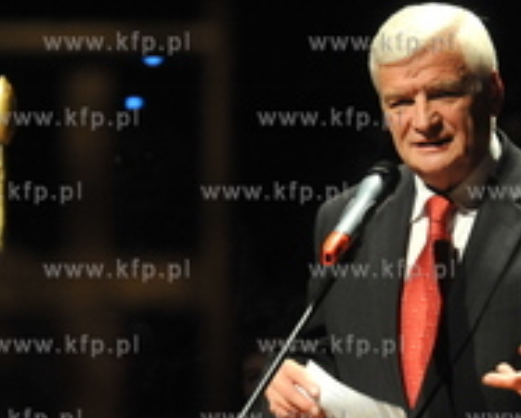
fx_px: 4800
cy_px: 307
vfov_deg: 5.0
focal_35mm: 311
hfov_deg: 6.2
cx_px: 215
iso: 3200
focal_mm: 155
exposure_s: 1/125
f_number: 5.6
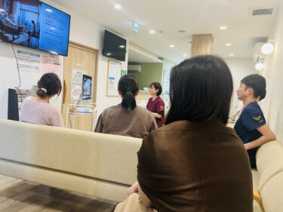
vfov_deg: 53.0
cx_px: 142
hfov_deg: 67.3
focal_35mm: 26
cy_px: 106
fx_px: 212
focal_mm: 5.7
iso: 80
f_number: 1.5
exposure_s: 1/50
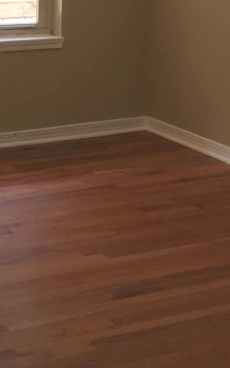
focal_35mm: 111
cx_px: 39
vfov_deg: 18.2
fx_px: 1114
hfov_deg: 11.7
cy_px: -12
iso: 25
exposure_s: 1/30
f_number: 2.2
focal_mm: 4.15
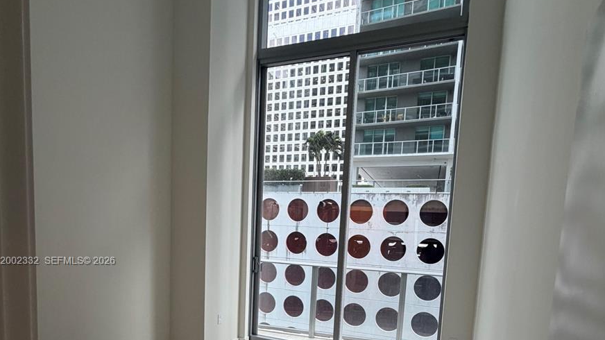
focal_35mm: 21
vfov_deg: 50.9
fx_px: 337
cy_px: 262
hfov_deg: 83.9
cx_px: 299
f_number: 2.2
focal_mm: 2.22
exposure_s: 1/120
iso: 125
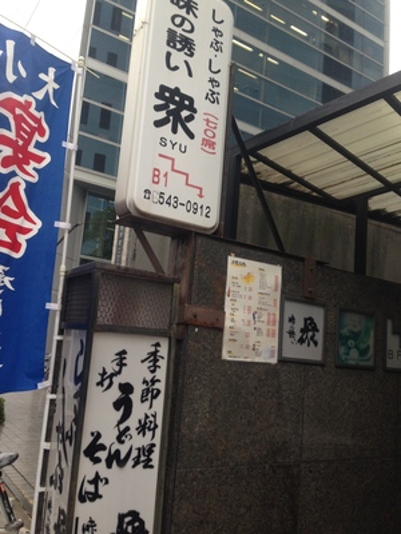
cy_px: 267
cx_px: 200
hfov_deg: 42.9
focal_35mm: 33
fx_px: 510
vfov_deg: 55.4
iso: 64
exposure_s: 1/120
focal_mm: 4.12
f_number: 2.4
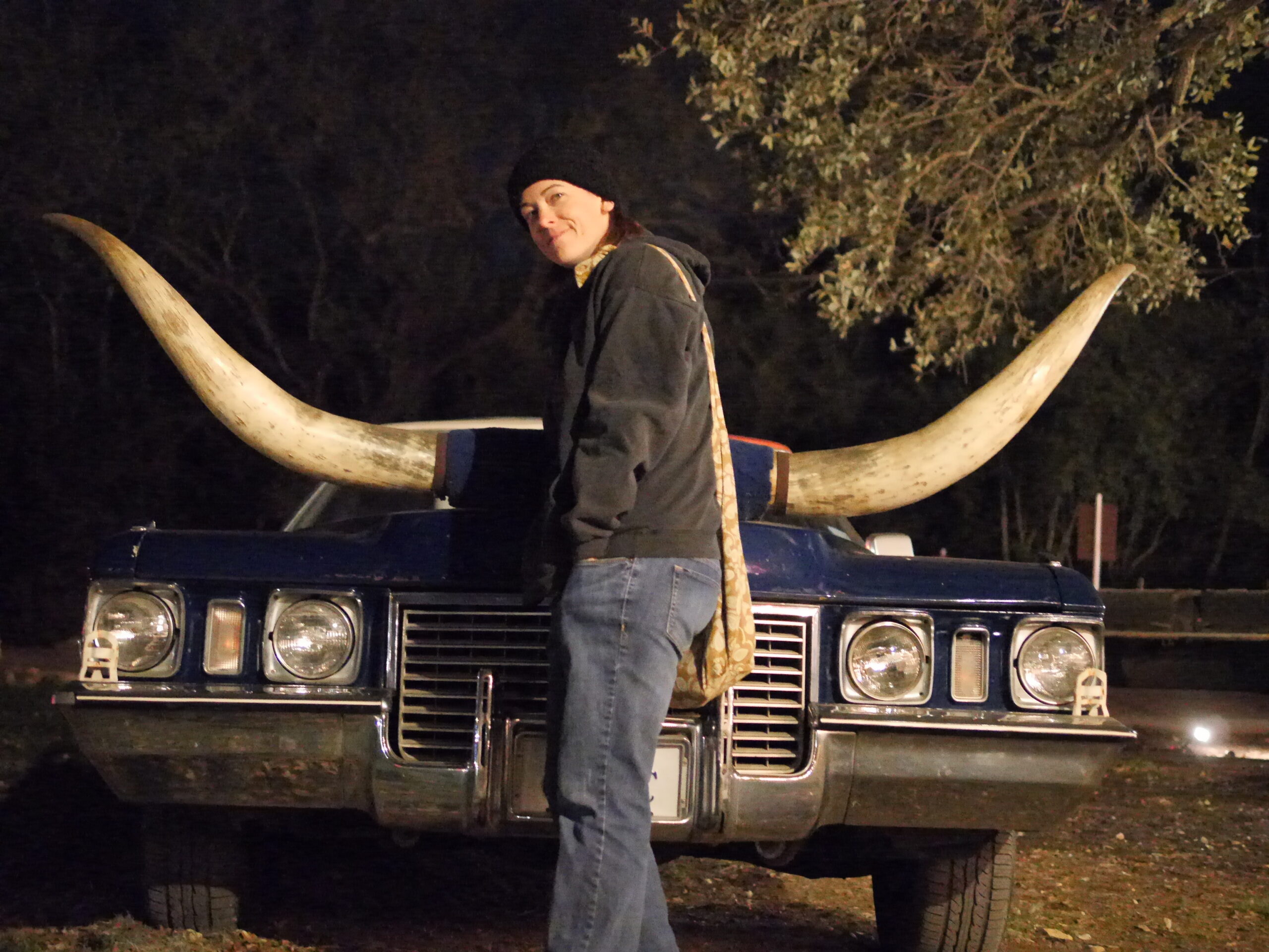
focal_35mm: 50
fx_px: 1833
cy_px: 476
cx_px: 634
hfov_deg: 38.2
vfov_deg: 29.1
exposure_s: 1/25
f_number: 1.4
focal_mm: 25
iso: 12800
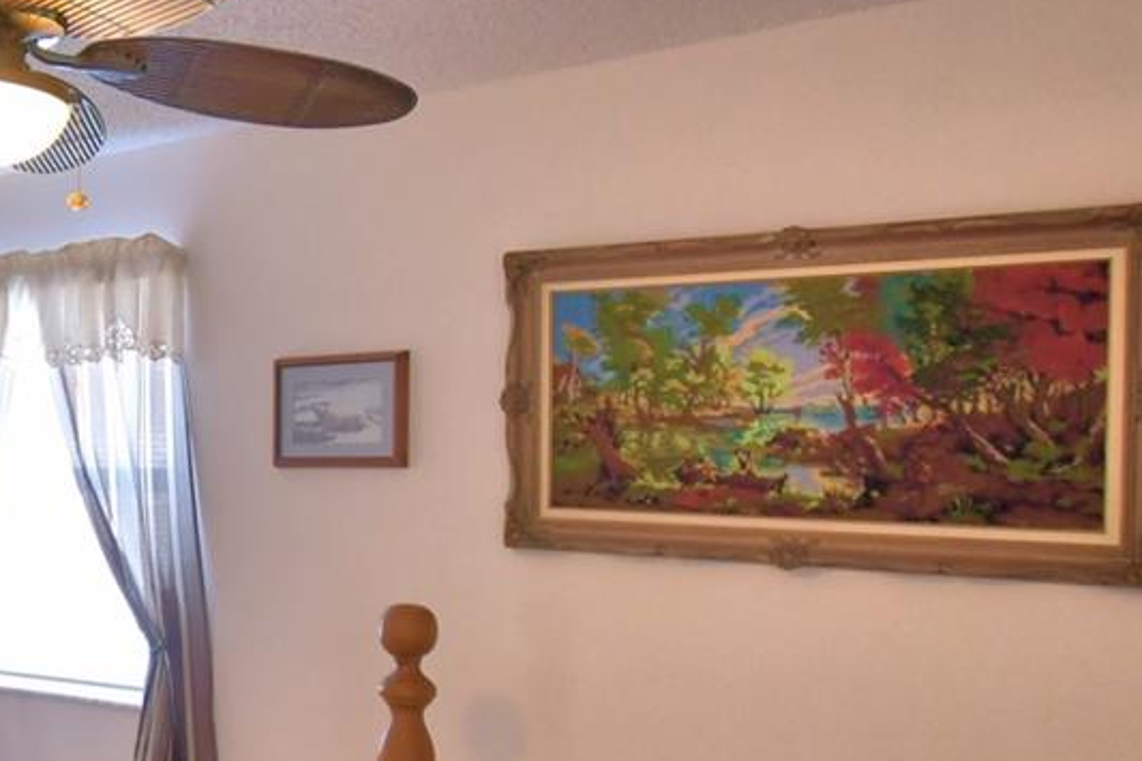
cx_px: 47
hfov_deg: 39.4
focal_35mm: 45
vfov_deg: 29.8
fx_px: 1427
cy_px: 459
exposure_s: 1/30
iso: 450
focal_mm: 10
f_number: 4.5
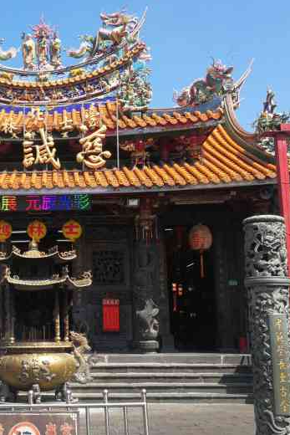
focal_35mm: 49
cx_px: 24
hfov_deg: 26.5
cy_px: 217
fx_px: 592
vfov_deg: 40.3
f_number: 2.2
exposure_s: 1/714
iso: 50
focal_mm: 3.95
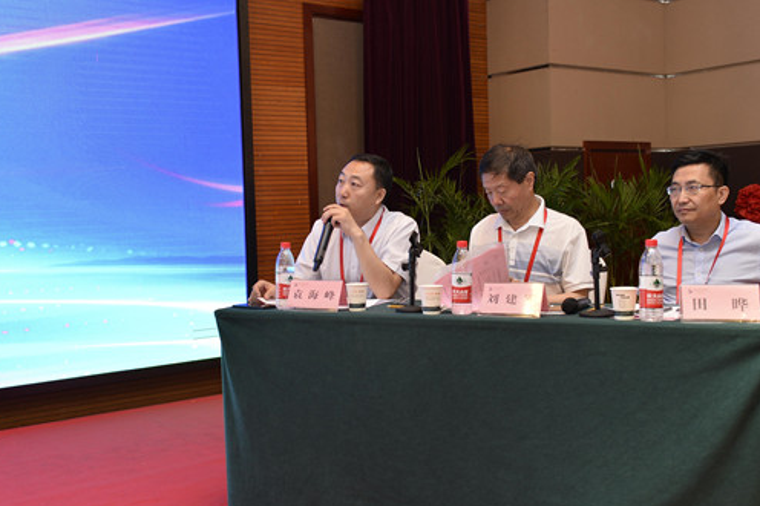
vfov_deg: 29.2
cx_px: 375
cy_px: 245
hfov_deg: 42.8
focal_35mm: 46
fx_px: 970
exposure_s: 1/60
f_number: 4
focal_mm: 38
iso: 500
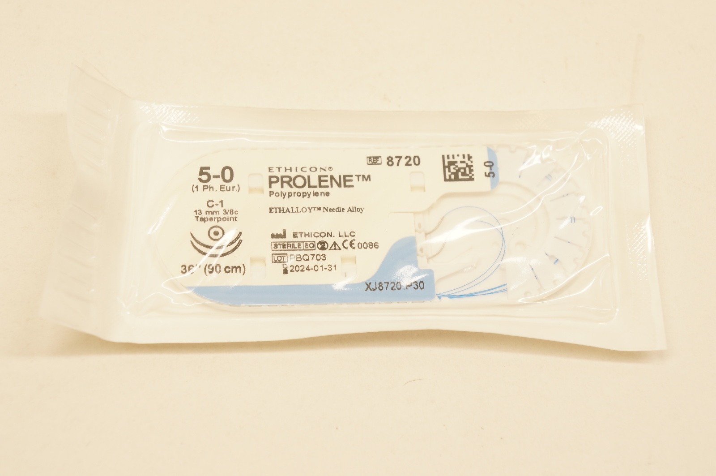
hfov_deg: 27.6
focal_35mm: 74
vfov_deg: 18.5
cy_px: 238
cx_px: 358
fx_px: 1460
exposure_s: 1/80
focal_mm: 49
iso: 400
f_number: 6.3
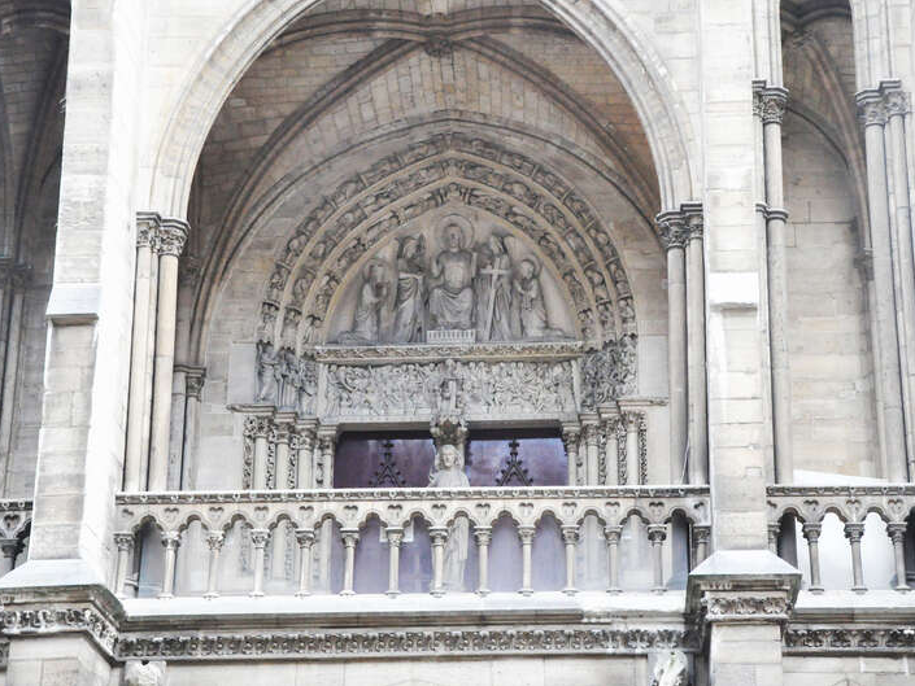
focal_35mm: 74
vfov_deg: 20.0
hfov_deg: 26.5
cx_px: 513
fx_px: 1944
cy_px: 343
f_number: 9
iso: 3200
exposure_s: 1/250
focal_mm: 45
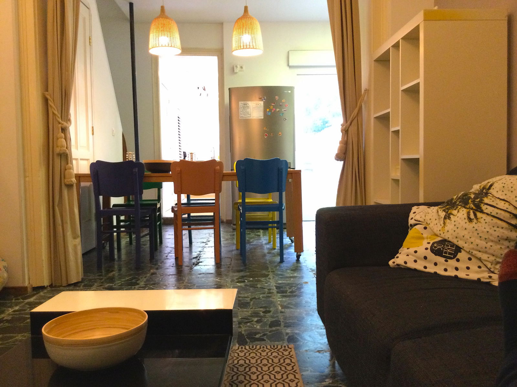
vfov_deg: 45.4
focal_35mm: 31
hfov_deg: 58.4
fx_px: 463
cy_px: 194
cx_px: 258
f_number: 2.4
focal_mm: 3.3
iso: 200
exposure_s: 1/17
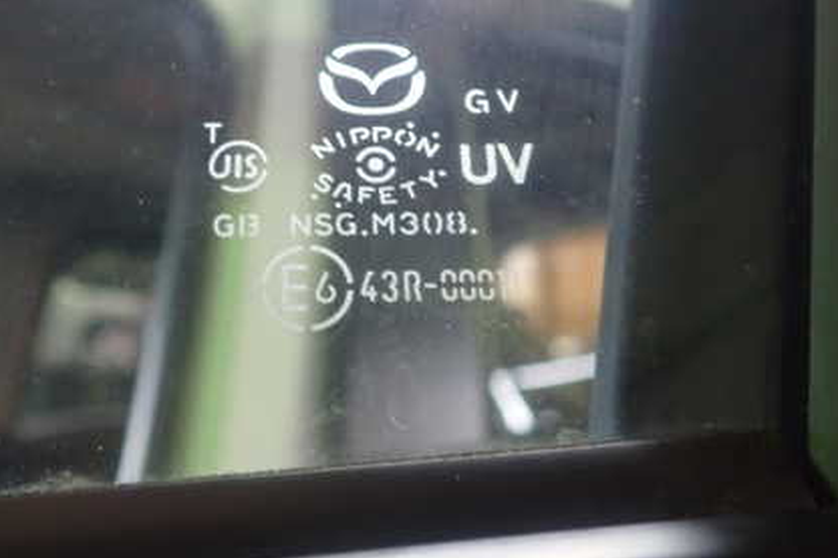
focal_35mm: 45
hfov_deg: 43.4
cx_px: 338
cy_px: 210
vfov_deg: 29.7
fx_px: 1047
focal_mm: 5.4
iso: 250
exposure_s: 1/30
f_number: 2.3
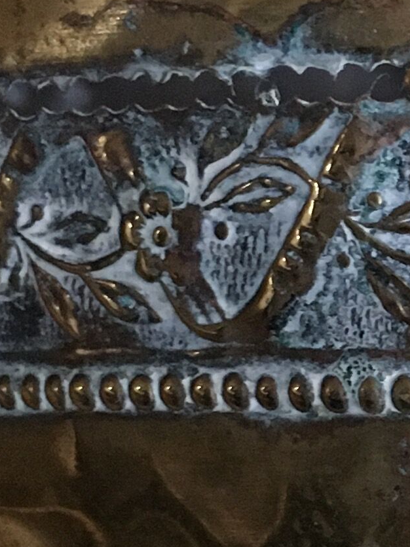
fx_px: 2211
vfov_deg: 14.0
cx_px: 673
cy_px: 405
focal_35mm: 140
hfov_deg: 10.1
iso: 250
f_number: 2.2
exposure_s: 1/17
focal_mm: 4.15
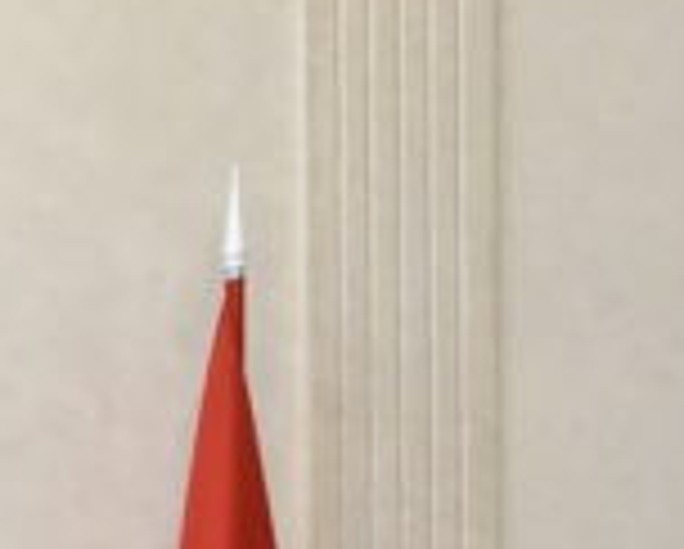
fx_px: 6405
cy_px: 938
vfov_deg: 4.9
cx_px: -1274
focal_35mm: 316
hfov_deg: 5.7
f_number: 10
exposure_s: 1/160
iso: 8000
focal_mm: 50
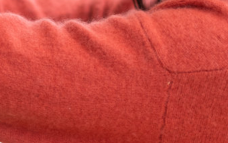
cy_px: -87
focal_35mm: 254
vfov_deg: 5.1
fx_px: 1579
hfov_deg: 8.2
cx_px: -15
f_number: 1.4
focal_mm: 35
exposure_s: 1/640
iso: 250
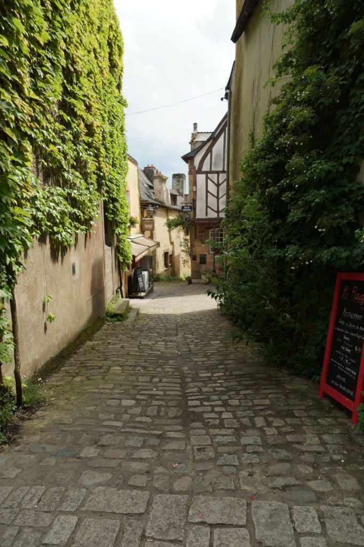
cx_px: 182
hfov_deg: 53.1
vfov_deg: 73.8
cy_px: 274
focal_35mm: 24
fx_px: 364
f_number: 5.6
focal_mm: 16
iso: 100
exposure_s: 1/320
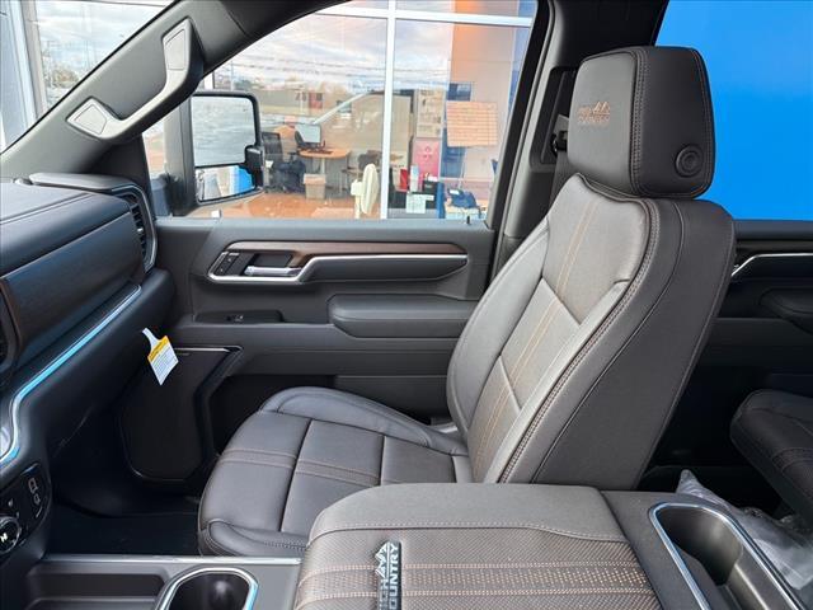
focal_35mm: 24
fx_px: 564
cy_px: 305
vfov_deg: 56.8
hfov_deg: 71.6
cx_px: 406
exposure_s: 1/100
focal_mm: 6.76
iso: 250
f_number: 1.78
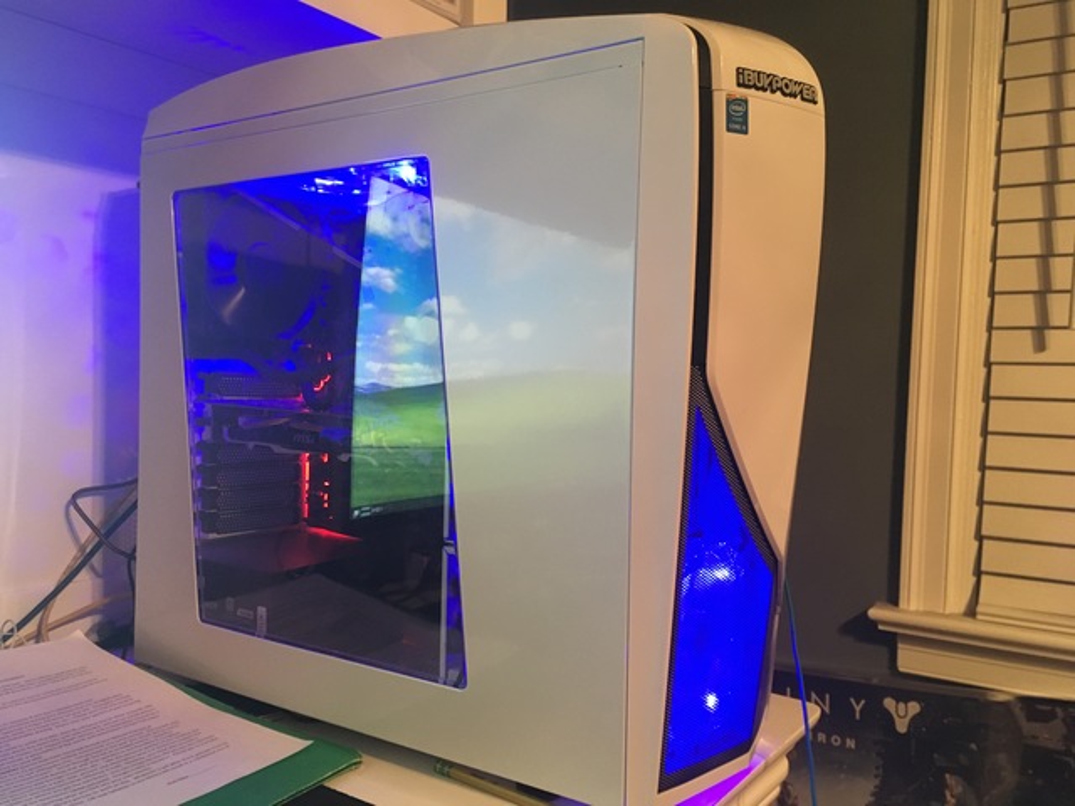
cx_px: 538
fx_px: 901
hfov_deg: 61.7
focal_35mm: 29
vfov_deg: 48.2
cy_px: 403
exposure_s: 1/15
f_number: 2.2
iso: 200
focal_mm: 4.15
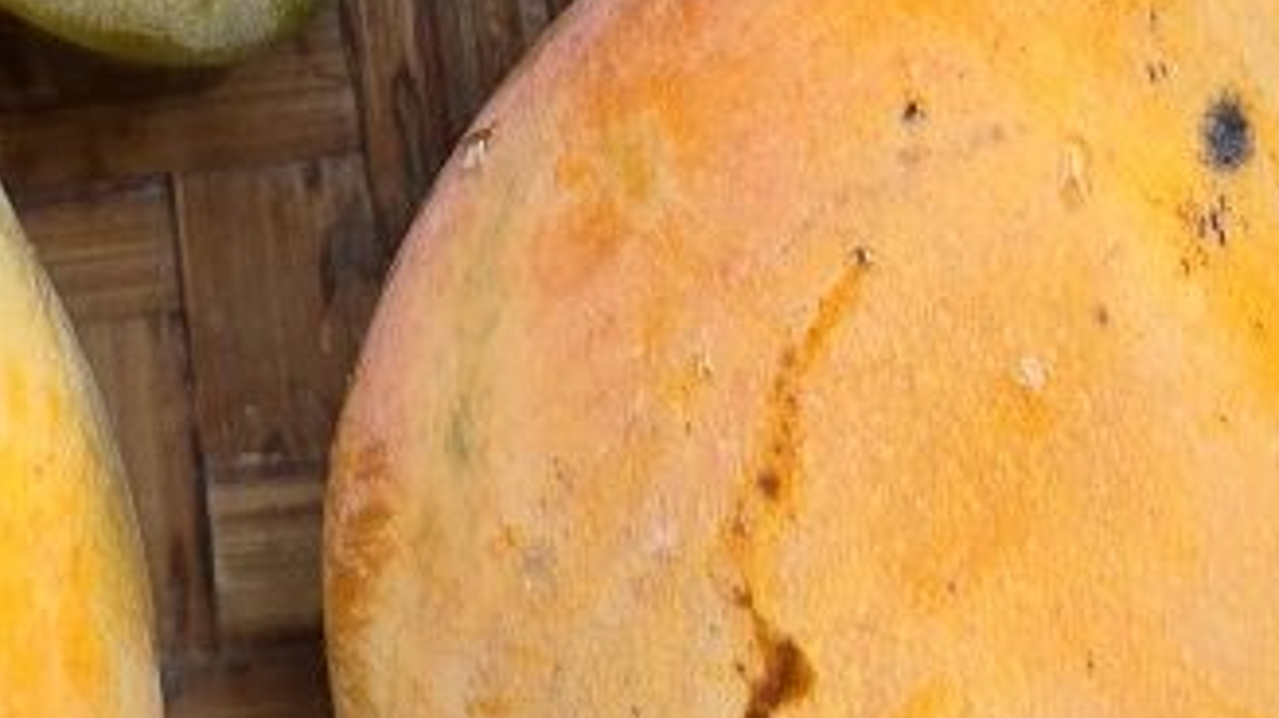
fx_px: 5185
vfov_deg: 7.0
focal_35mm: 153
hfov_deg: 14.0
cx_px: 363
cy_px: -1514
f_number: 1.7
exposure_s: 1/182
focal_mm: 6.3
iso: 20
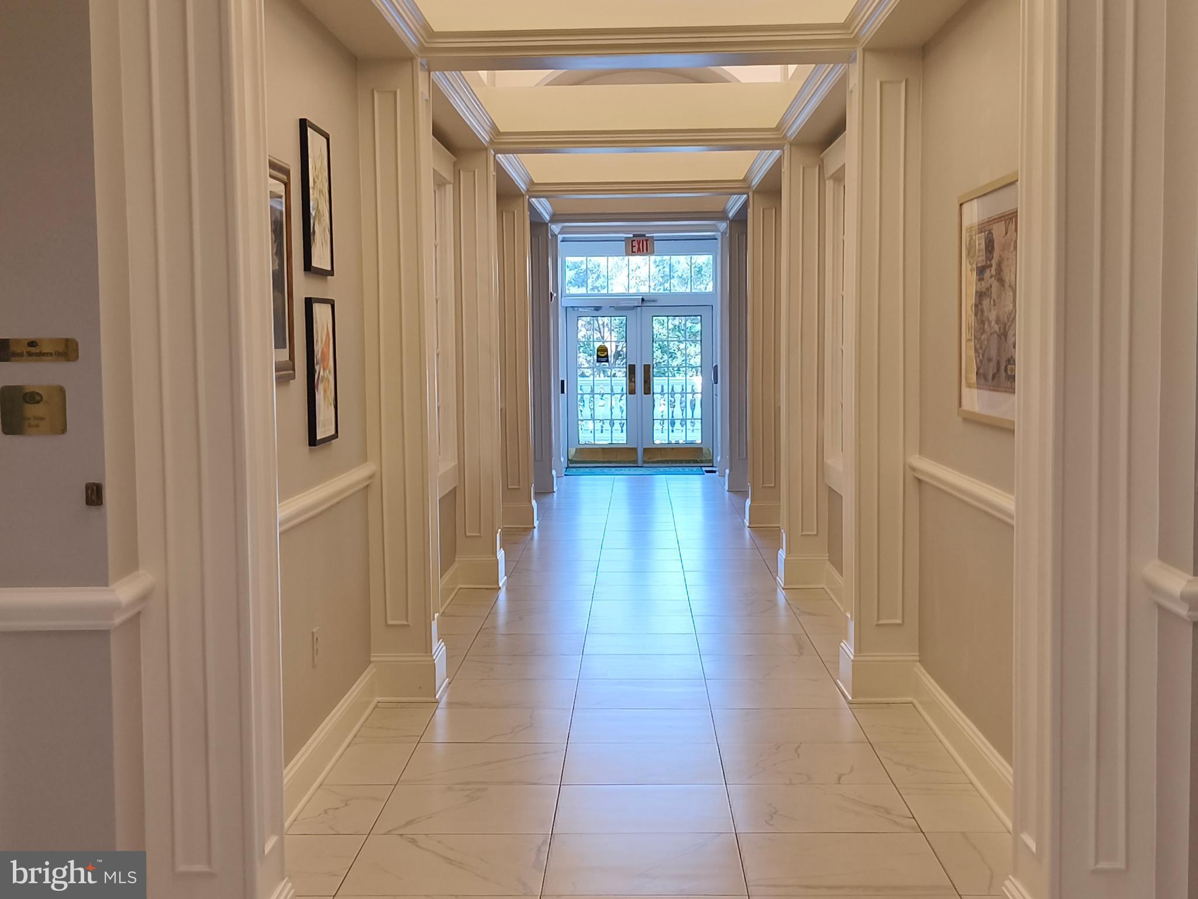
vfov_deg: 31.5
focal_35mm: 46
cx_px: 599
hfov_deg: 41.2
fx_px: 1592
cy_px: 450
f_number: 1.65
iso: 160
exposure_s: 1/120
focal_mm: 6.18
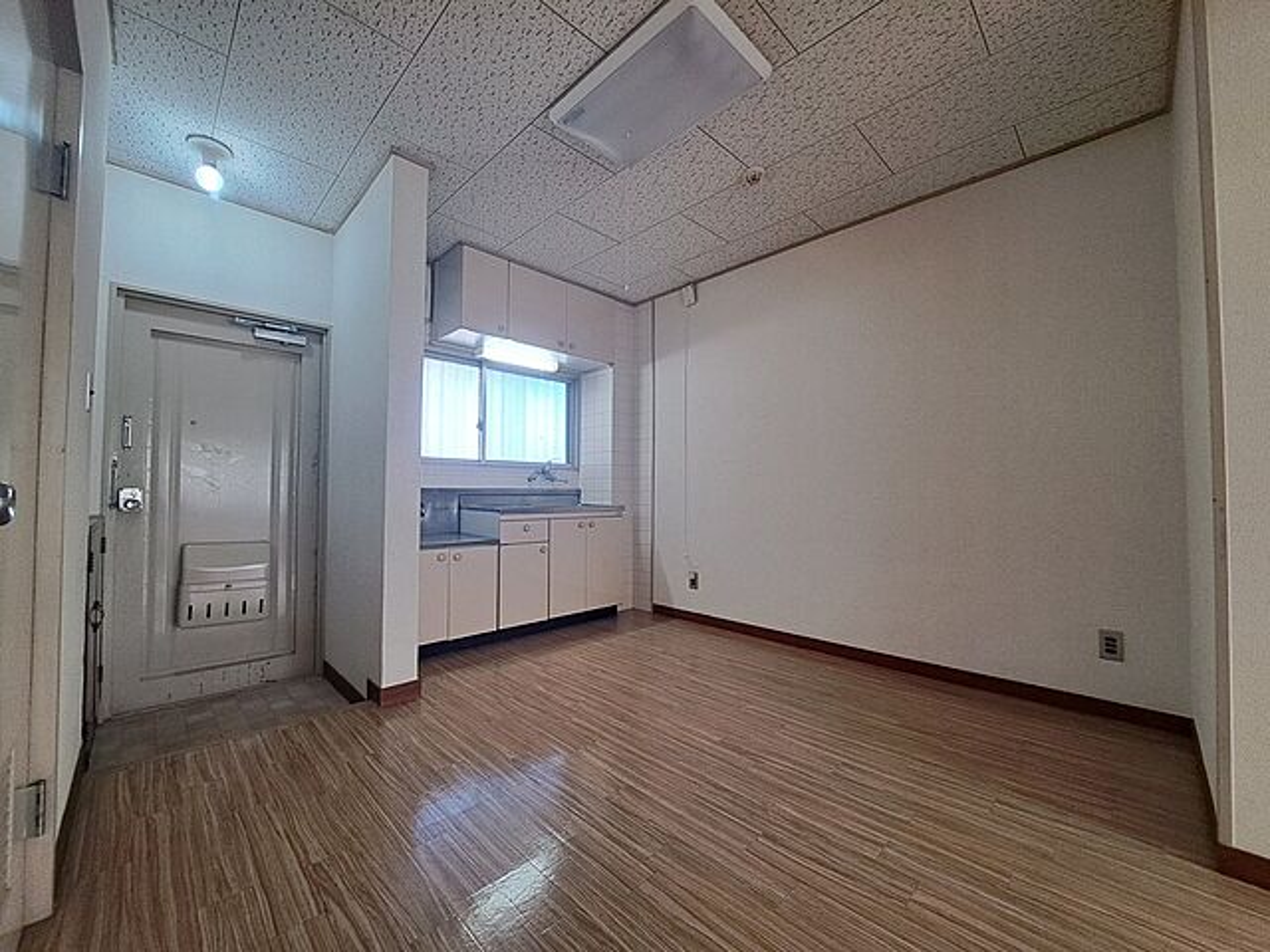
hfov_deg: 106.2
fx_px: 477
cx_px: 635
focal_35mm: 13
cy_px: 476
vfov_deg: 89.9
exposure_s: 1/50
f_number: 2.2
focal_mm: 1.74
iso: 100
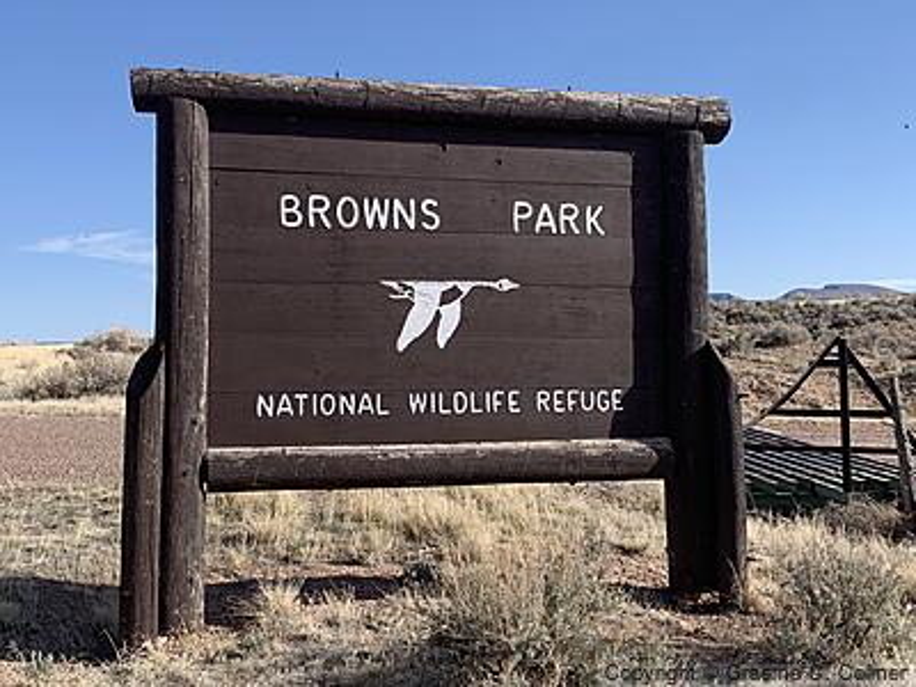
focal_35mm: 26
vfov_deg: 53.1
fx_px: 688
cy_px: 344
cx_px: 458
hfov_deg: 67.3
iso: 25
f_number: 1.8
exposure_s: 1/1845
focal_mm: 4.25
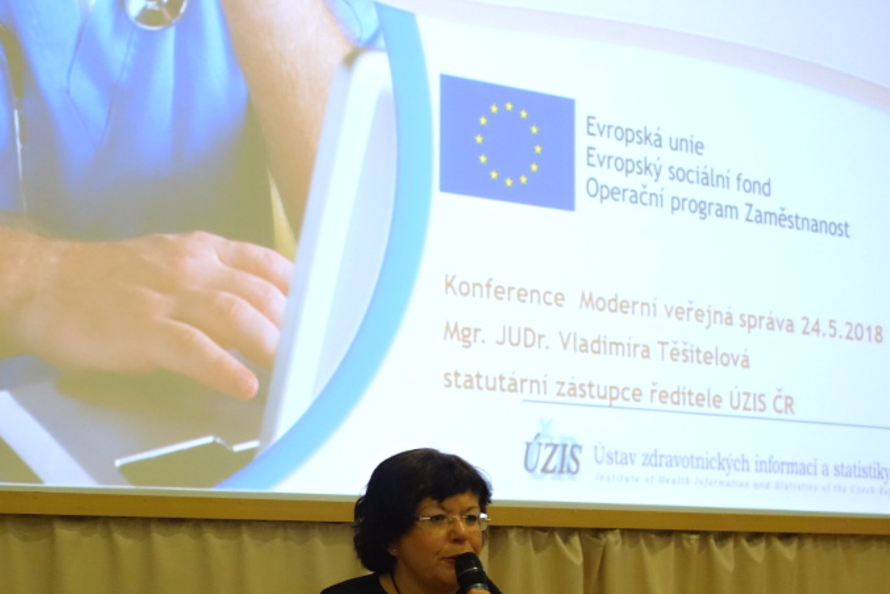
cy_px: 489
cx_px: 306
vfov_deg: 20.4
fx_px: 1632
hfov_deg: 30.3
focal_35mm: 66
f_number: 2.8
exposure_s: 1/40
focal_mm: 13.09
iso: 800
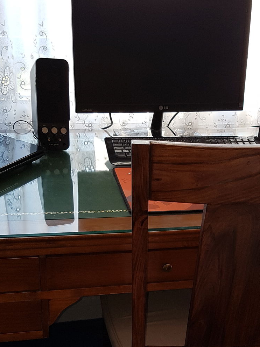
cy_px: 263
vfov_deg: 33.6
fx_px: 561
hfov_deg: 25.9
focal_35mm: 56
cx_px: 181
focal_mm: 4.2
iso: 50
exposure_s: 1/162
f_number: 1.7
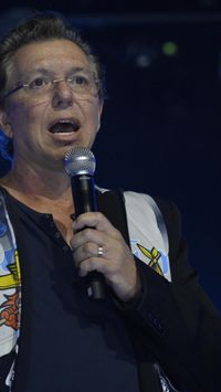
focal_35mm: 205
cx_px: 39
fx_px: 2133
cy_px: 197
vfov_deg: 10.5
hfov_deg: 5.9
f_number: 4
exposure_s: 1/250
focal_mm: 120
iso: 1600
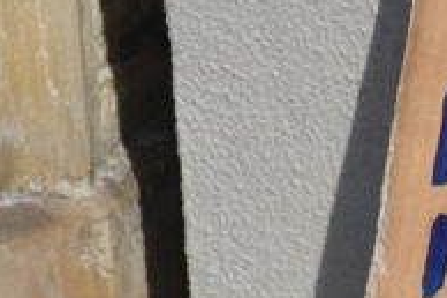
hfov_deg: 5.8
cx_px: 926
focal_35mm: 349
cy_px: 96
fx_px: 4324
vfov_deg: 3.9
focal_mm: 45
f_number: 5.3
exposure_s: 1/640
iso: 100
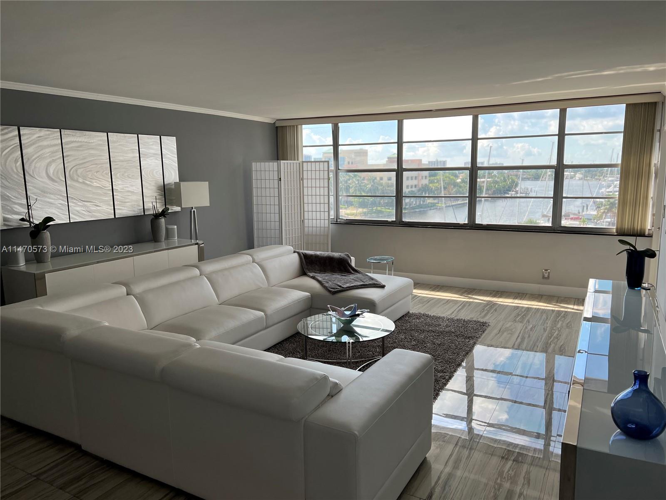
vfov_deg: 53.1
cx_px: 333
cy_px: 250
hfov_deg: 67.3
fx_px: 500
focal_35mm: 26
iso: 50
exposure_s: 1/497
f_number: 1.5
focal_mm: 5.7
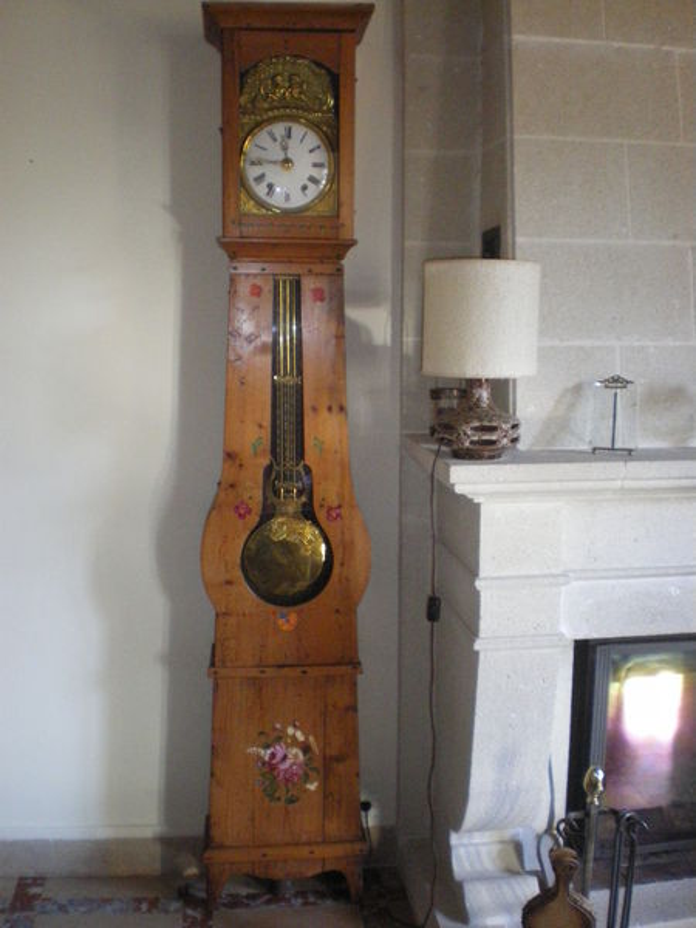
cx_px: 348
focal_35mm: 36
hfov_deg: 39.7
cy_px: 464
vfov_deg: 51.4
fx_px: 965
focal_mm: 6.3
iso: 800
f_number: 3.1
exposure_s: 1/50
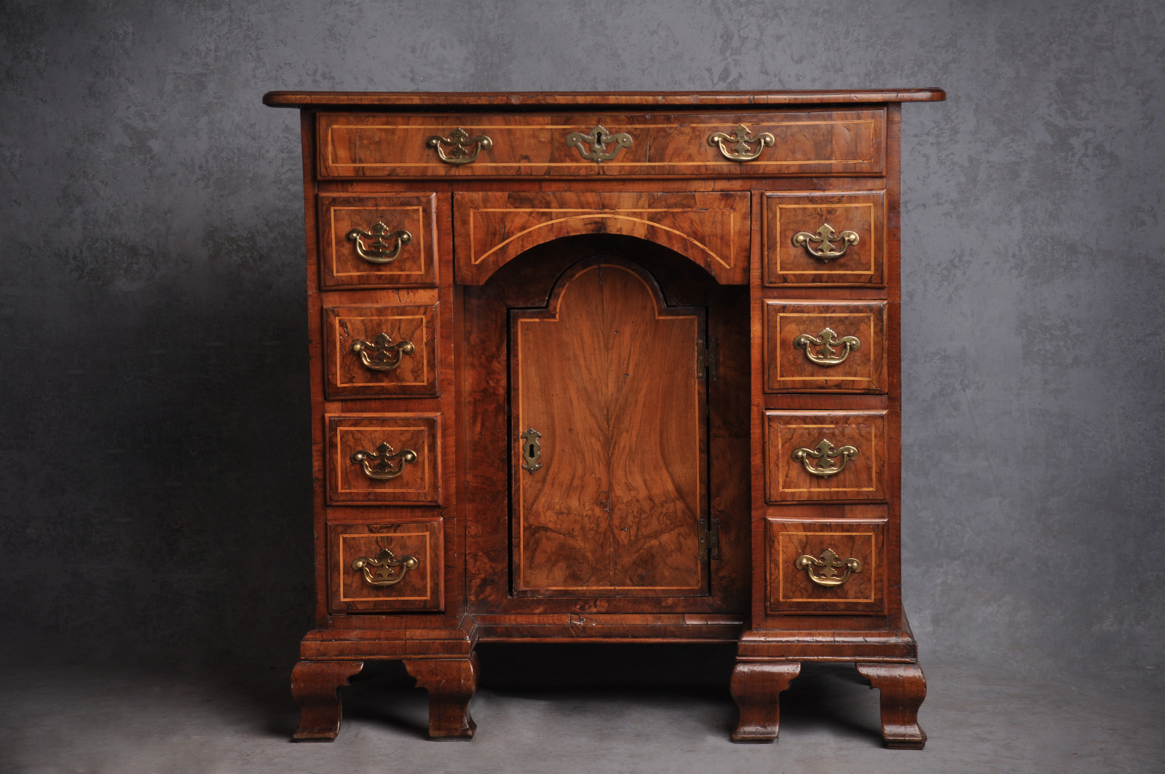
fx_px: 3199
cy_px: 387
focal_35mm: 99
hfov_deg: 20.6
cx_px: 582
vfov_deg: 13.8
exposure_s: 1/125
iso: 100
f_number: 5.6
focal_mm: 66
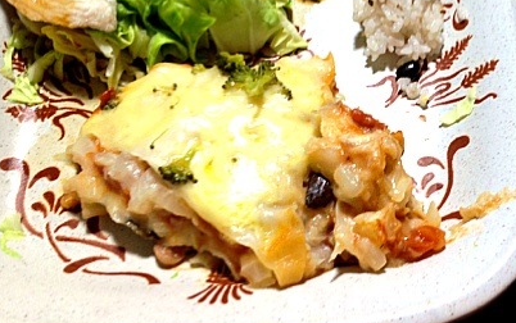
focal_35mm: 59
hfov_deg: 33.7
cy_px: 153
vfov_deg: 22.0
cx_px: 400
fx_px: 830
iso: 80
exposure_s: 1/20
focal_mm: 4.28
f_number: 2.4
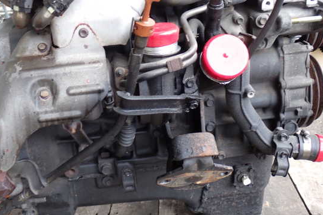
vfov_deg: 30.5
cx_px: 154
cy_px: 96
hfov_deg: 44.5
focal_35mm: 44
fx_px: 395
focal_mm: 6.83
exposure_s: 1/50
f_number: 2.7
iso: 200
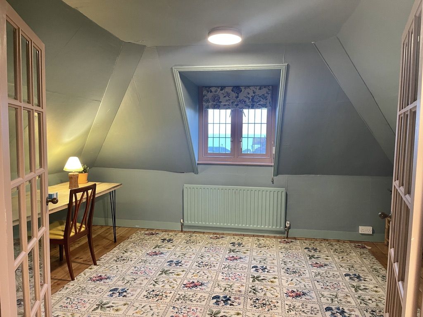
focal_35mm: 26
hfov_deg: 67.3
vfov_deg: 53.1
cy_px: 158
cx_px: 212
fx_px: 318
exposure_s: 1/50
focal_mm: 5.1
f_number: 1.6
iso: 250
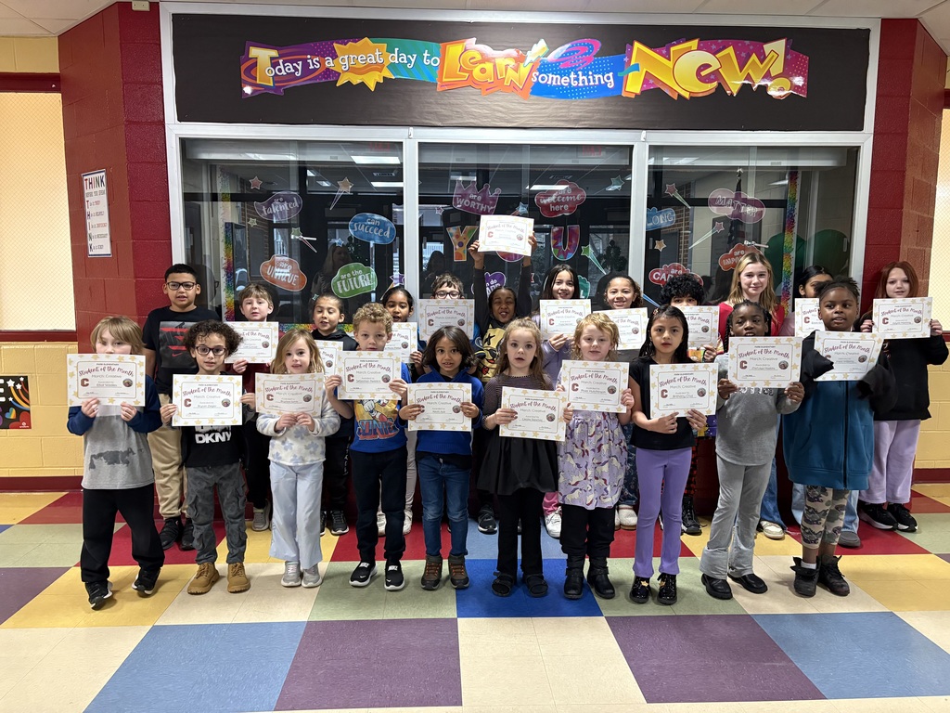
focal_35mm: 26
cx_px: 475
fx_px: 714
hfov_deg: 67.3
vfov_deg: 53.1
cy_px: 356
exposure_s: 1/60
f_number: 1.6
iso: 320
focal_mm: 5.96
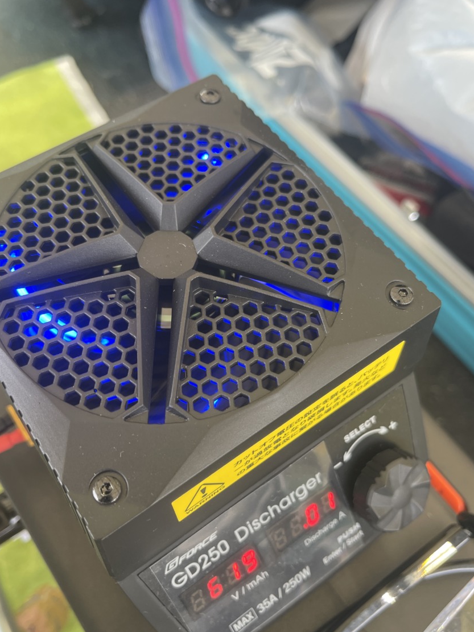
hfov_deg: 46.8
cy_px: 336
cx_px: 232
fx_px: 548
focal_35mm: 30
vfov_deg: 59.9
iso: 125
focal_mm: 5.1
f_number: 1.6
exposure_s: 1/121
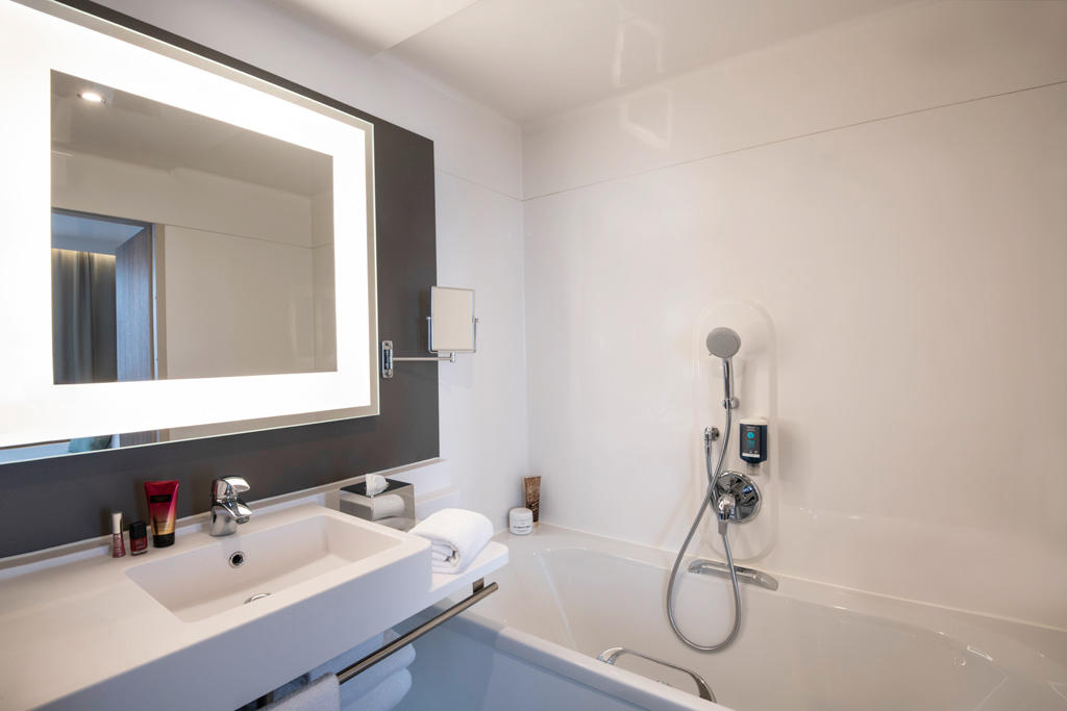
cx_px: 534
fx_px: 504
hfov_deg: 93.3
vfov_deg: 70.5
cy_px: 356
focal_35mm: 17
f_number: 14
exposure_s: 1/3
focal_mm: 17
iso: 250
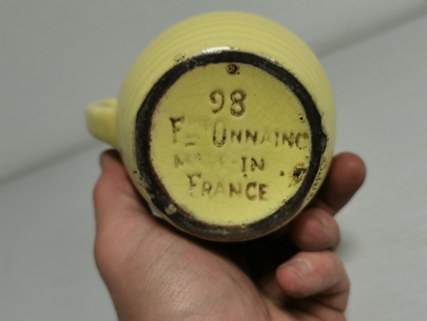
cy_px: 160
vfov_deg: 41.8
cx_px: 214
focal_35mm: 34
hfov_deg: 54.0
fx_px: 419
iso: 100
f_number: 1.8
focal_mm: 5.58
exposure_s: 1/100
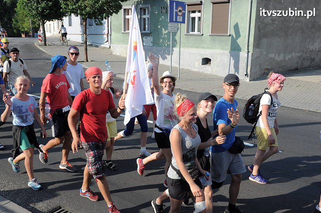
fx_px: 303
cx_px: 158
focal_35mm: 34
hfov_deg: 55.8
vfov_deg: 38.8
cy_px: 109
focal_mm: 22
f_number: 10
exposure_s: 1/320
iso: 400
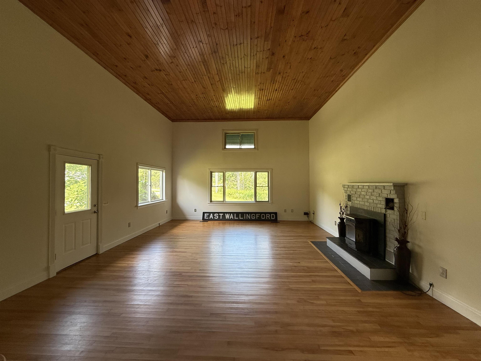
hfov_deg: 102.1
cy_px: 180
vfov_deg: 85.7
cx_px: 240
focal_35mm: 14
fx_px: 195
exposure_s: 1/99
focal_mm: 2.22
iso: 125
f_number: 2.2
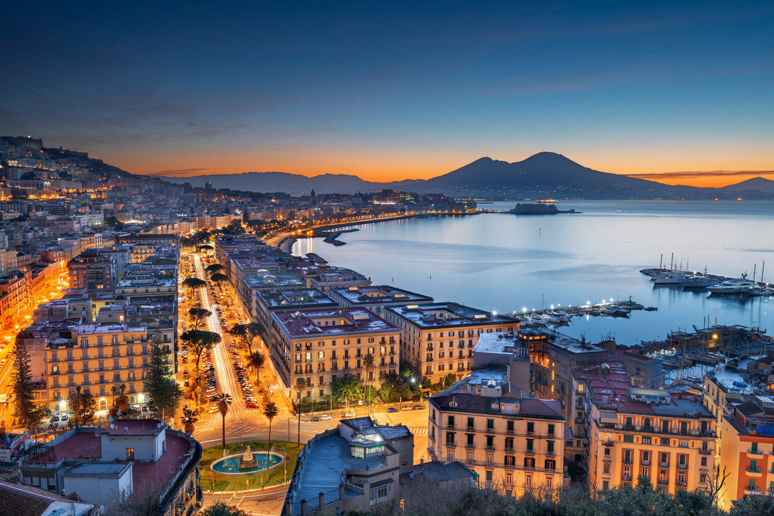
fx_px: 580
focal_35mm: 27
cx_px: 387
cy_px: 258
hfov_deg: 67.4
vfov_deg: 47.9
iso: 64
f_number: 11
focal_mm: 27
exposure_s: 30
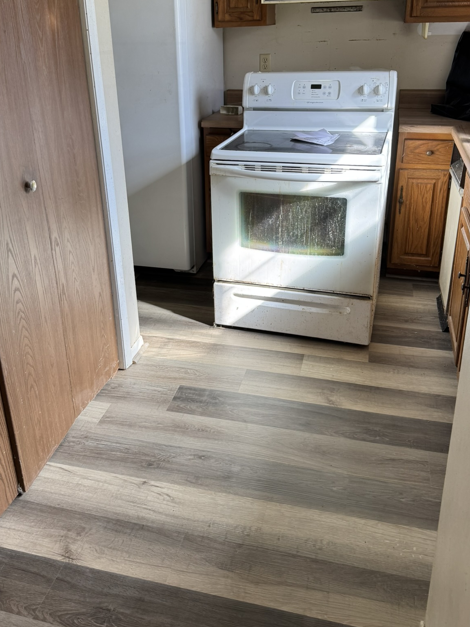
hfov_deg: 44.1
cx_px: 212
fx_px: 579
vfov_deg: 56.3
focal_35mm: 32
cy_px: 248
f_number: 1.78
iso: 100
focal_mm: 6.76
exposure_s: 1/120
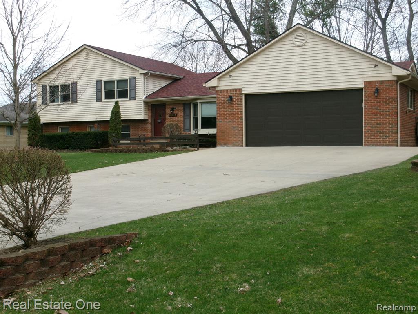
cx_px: 209
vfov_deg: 27.5
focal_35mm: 53
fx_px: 640
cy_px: 157
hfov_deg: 36.2
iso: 100
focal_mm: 9.5
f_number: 4.9
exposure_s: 1/200
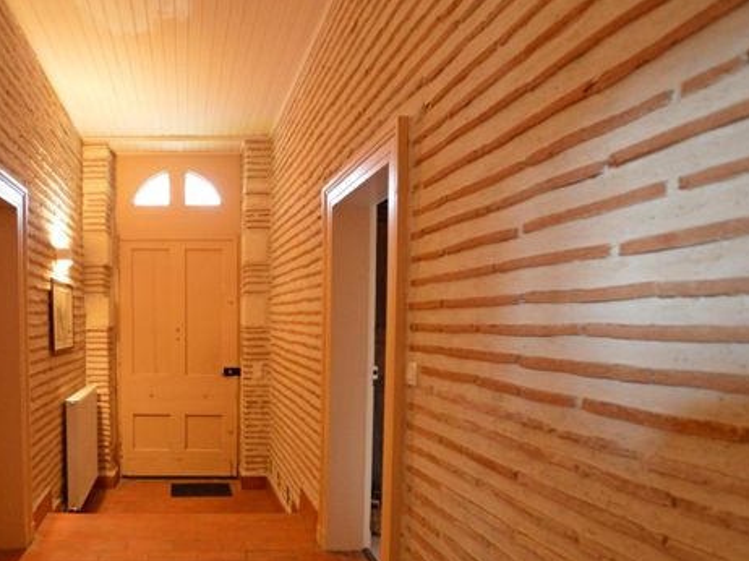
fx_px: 476
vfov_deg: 60.2
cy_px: 350
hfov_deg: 71.3
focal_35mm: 22
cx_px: 189
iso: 3200
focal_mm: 10
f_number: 3.5
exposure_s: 1/60
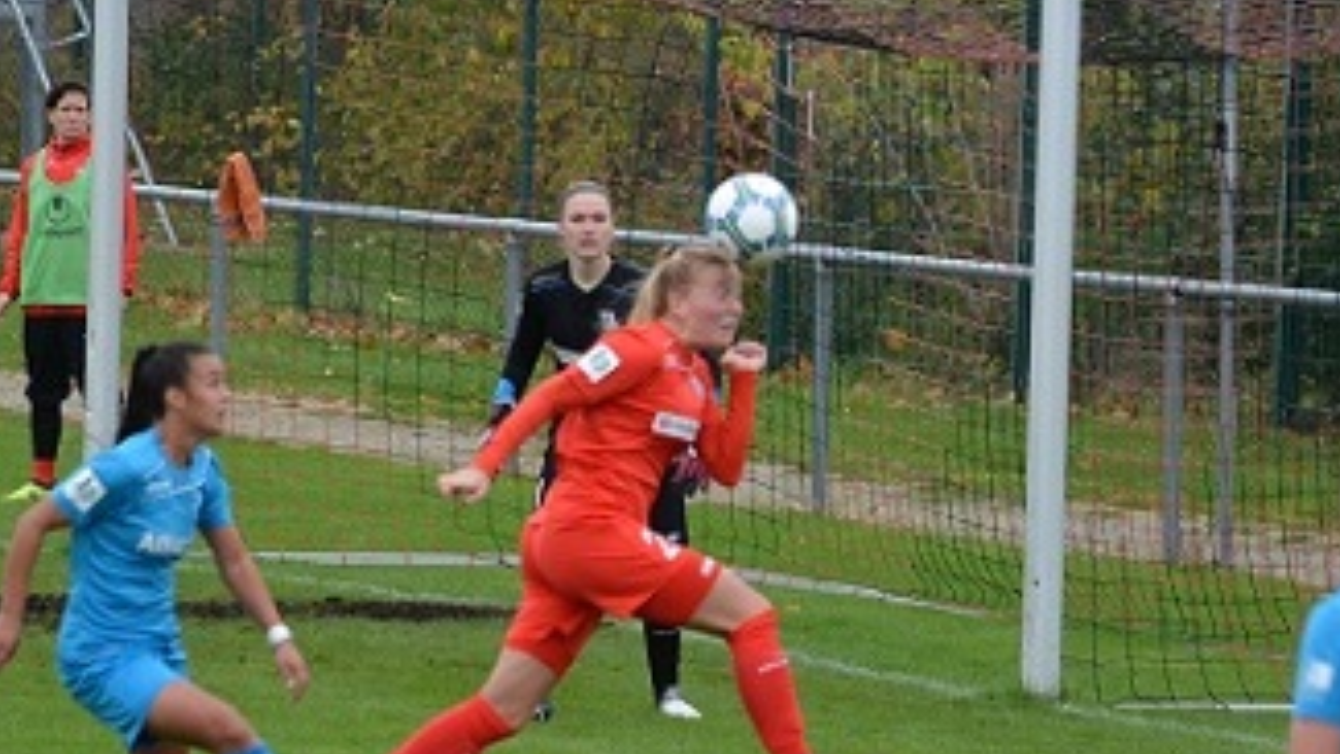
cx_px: 552
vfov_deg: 3.8
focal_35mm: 322
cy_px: 367
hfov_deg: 6.7
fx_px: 11433
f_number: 5
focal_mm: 155
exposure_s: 1/800
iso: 800
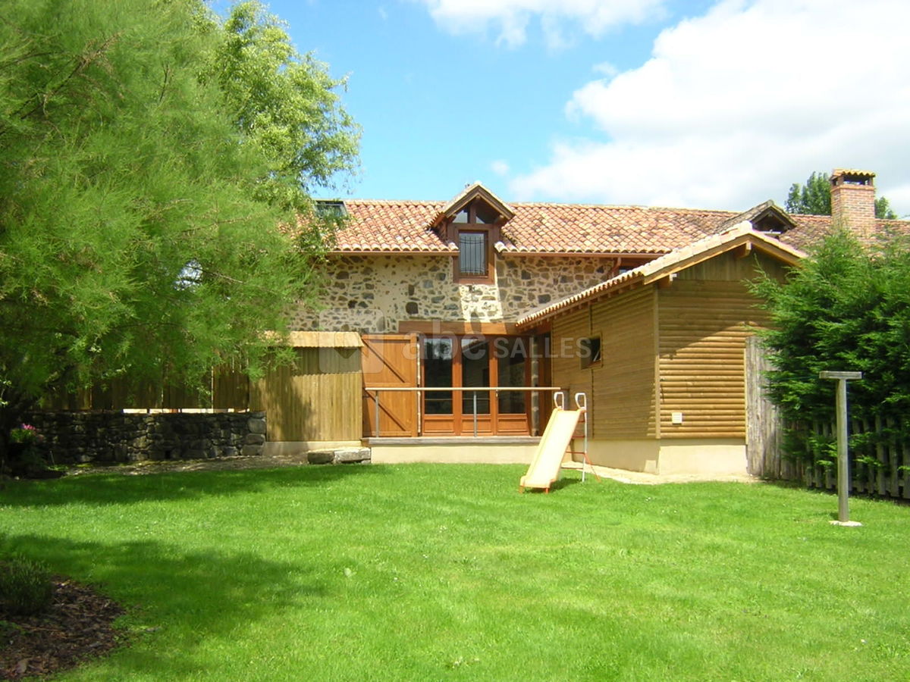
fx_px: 946
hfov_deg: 51.4
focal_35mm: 36
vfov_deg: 39.7
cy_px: 341
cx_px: 455
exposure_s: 1/200
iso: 100
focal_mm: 4.7
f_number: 5.2
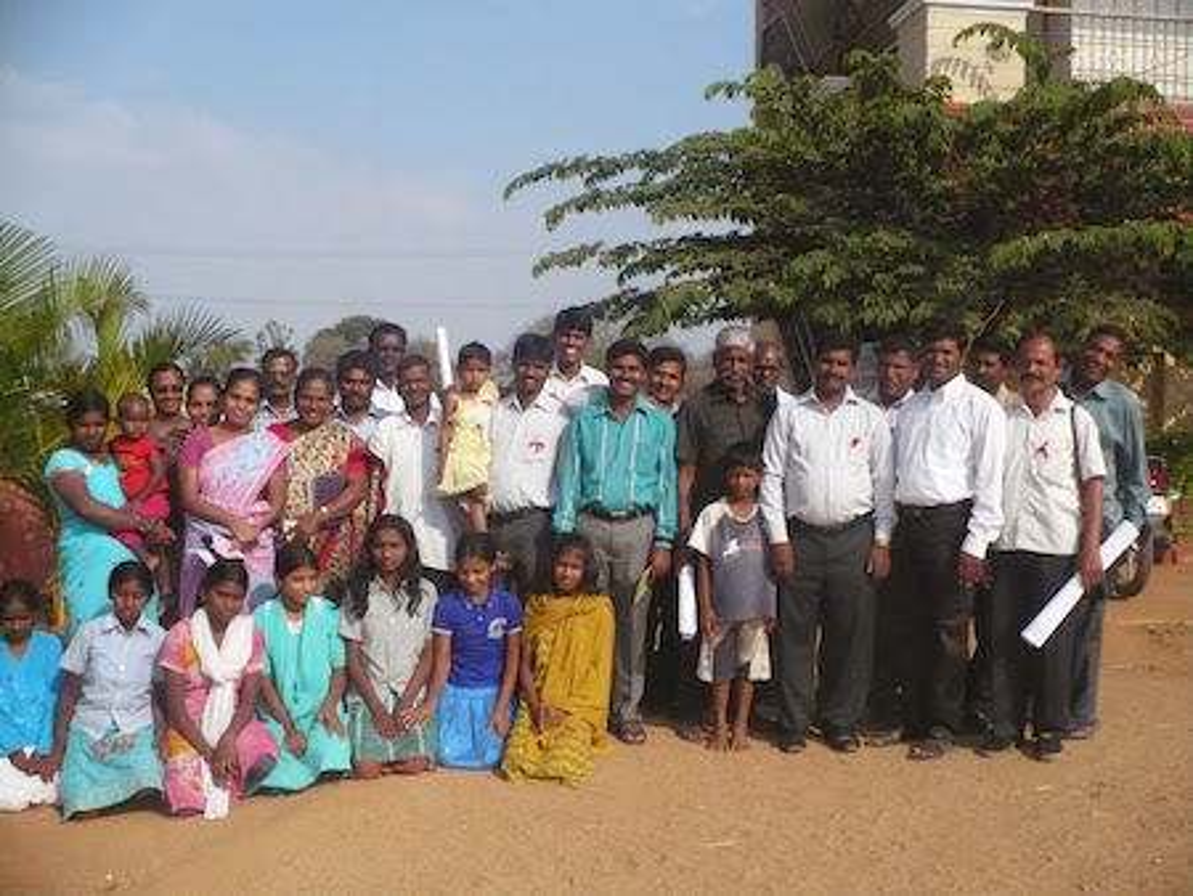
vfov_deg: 38.7
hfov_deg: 50.1
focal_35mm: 37
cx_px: 596
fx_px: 1276
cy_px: 448
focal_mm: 6.1
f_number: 8
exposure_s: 1/800
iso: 400
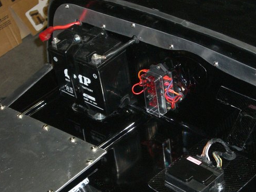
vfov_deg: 14.4
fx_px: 762
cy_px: 110
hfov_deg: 19.0
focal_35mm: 103
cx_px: 164
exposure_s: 1/60
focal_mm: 12.8
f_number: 4.1
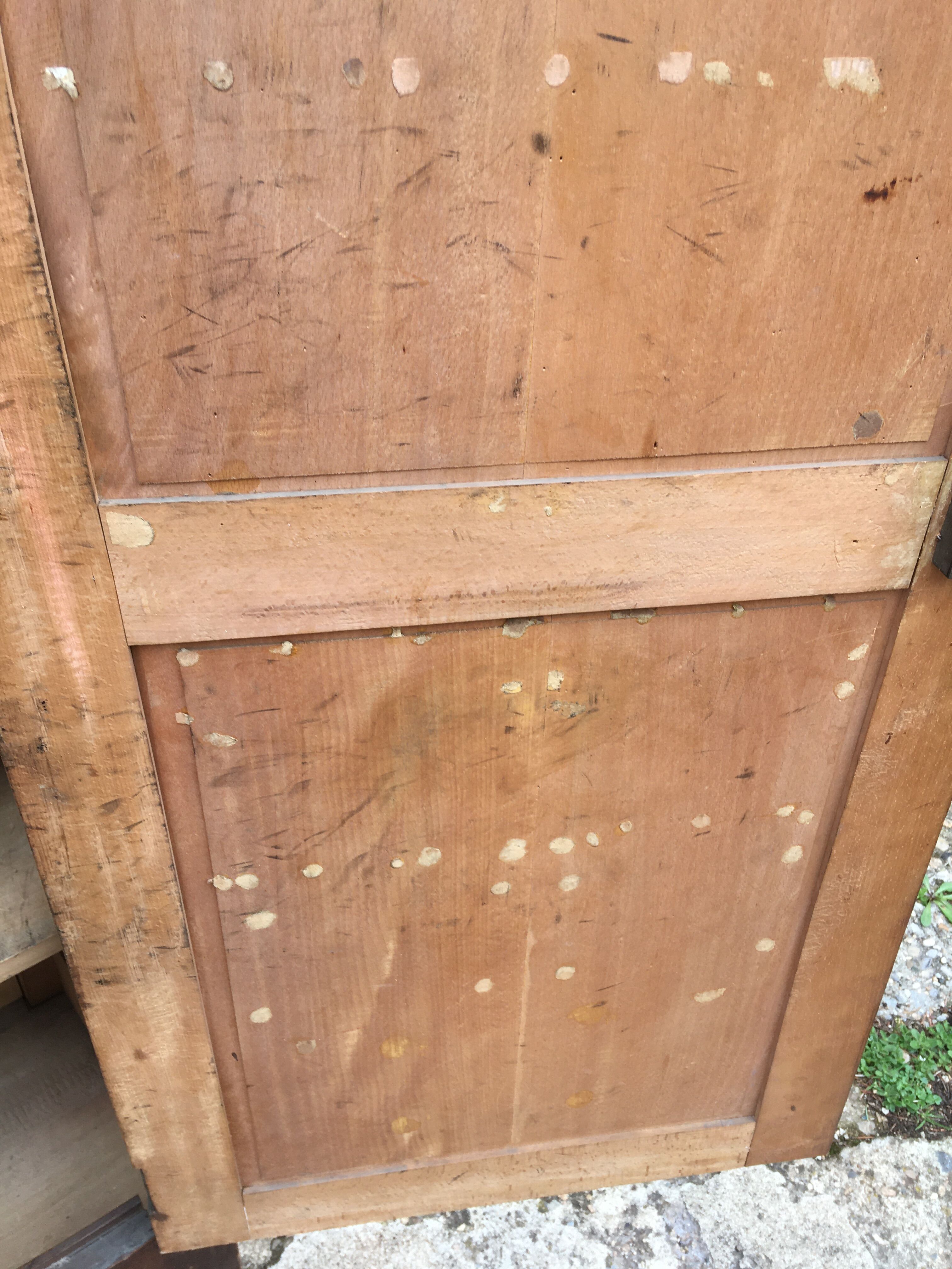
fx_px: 1063
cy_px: 634
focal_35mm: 29
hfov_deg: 48.2
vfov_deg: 61.7
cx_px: 476
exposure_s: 1/162
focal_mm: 4.15
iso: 25
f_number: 2.2
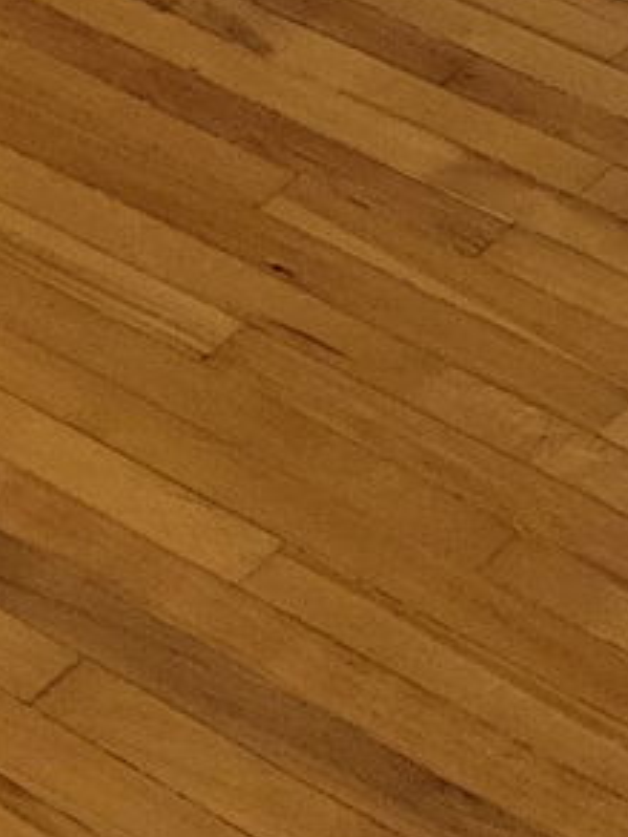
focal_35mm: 190
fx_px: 4596
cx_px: -748
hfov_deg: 7.4
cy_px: -1710
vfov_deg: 8.6
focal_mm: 5.4
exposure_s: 1/24
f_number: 1.8
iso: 640
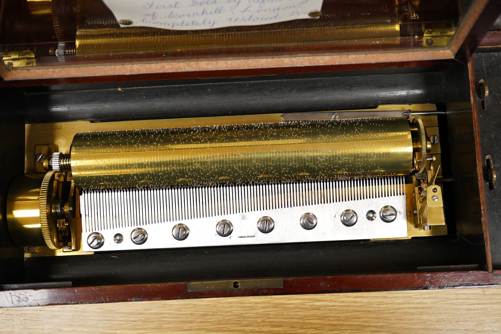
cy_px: 167
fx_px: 626
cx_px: 250
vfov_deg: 29.9
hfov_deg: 43.6
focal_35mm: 45
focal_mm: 30
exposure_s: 1/200
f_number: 7.1
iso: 2500
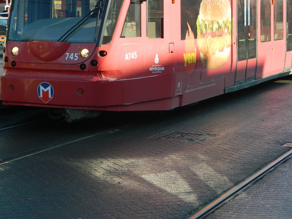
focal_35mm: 111
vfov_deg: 13.3
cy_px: 50
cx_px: 175
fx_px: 936
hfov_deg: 17.7
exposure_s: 1/400
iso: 140
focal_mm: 12.6
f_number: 4
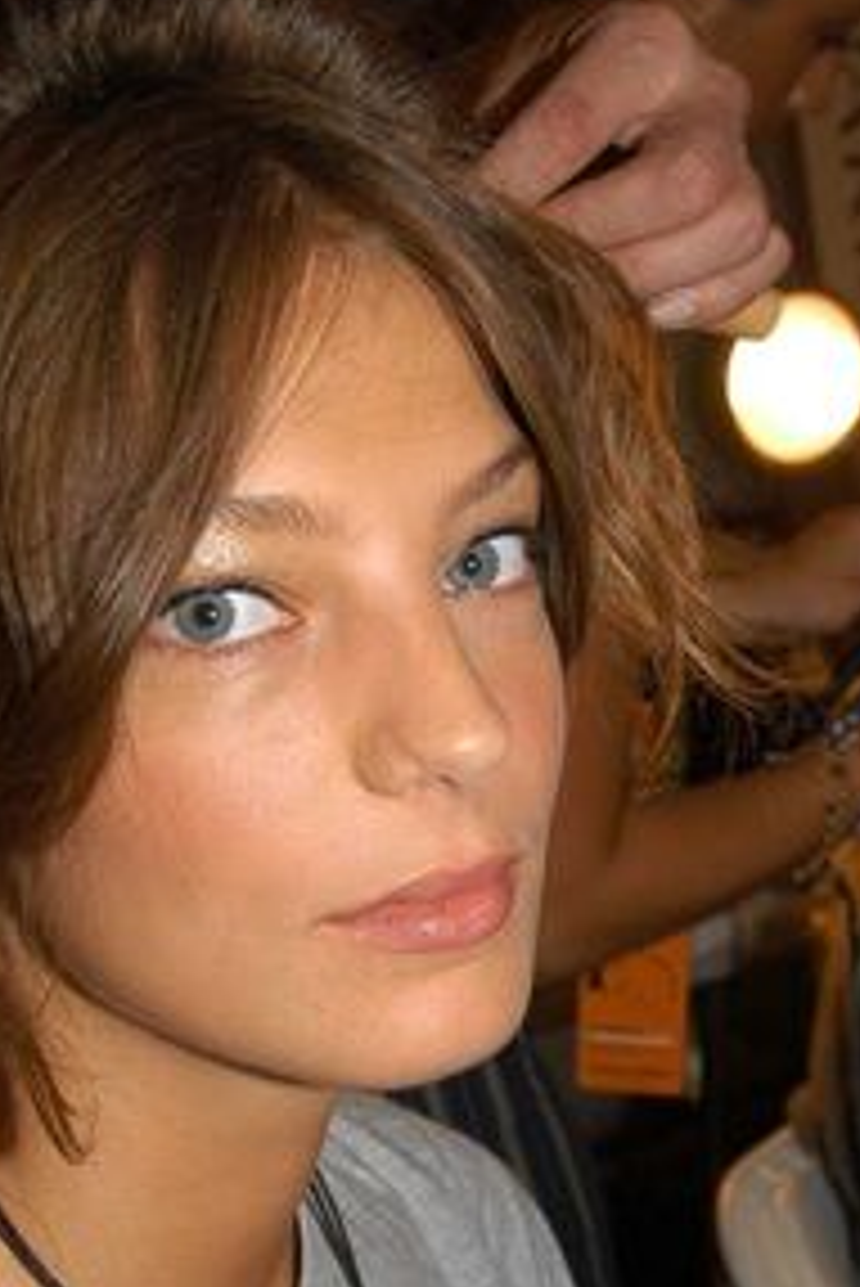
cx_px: 315
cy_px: 1037
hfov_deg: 20.6
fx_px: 2362
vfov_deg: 29.8
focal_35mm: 66
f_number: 5
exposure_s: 1/60
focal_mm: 24
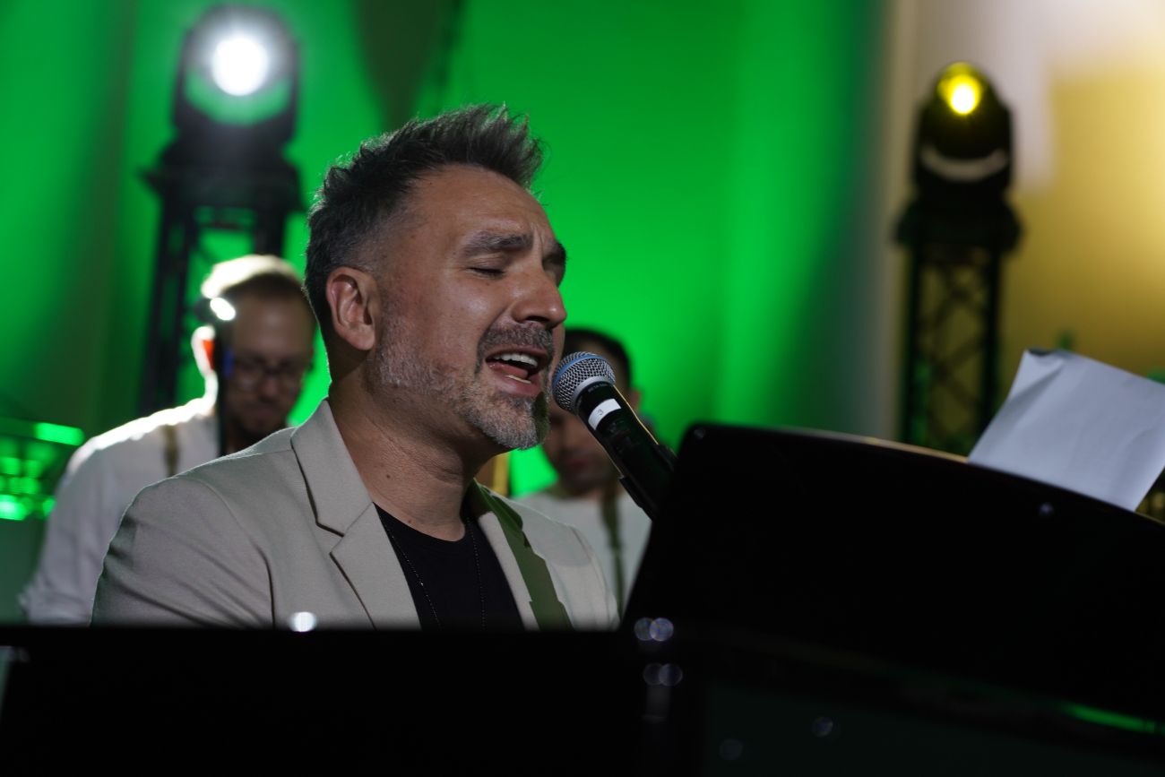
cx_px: 582
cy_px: 388
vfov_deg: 15.4
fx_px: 2880
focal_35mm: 89
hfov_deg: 22.9
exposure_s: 1/100
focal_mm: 89
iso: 640
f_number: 4
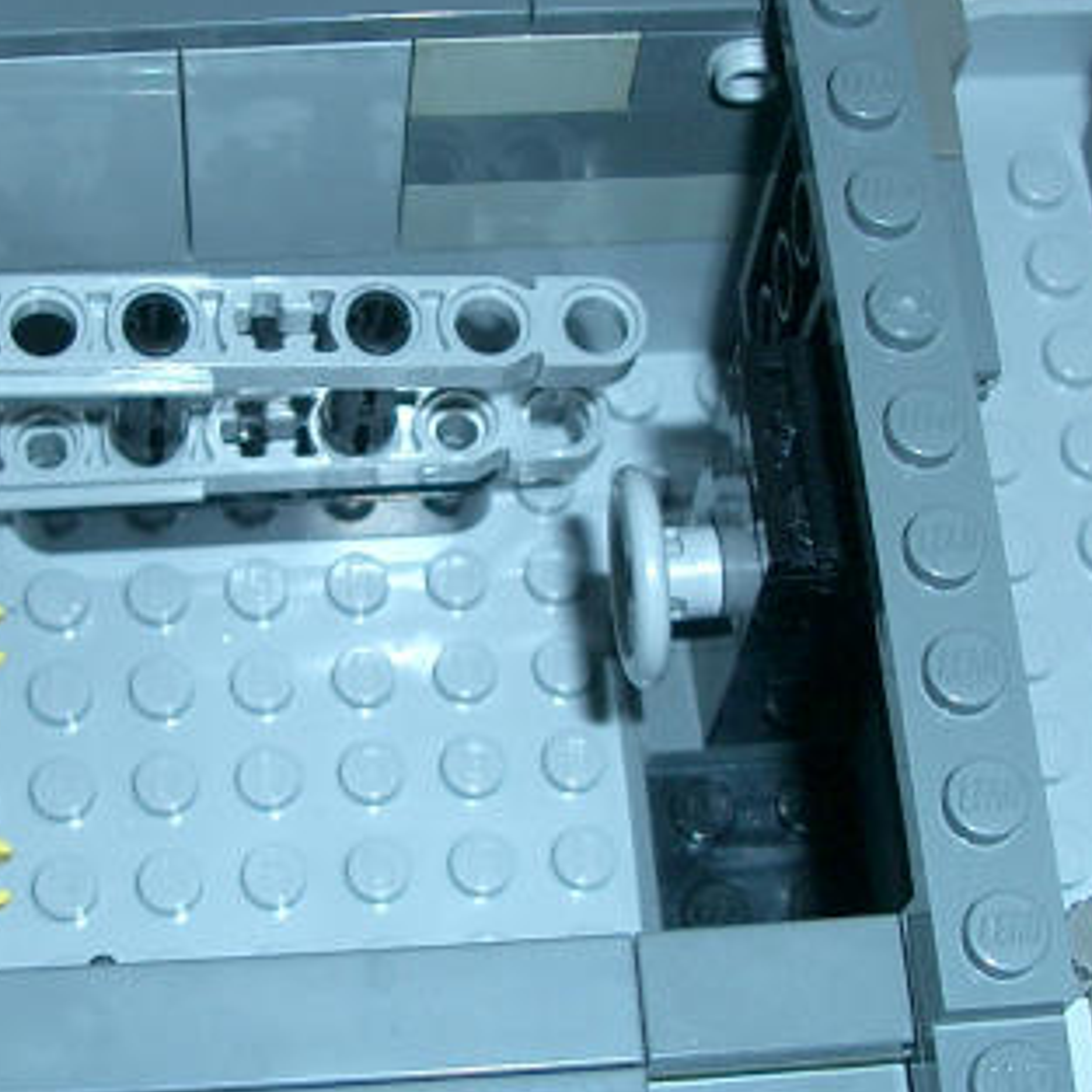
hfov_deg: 21.9
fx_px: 2820
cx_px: 419
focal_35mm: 79
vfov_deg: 21.9
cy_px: 555
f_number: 2.6
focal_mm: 5.8
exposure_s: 1/40
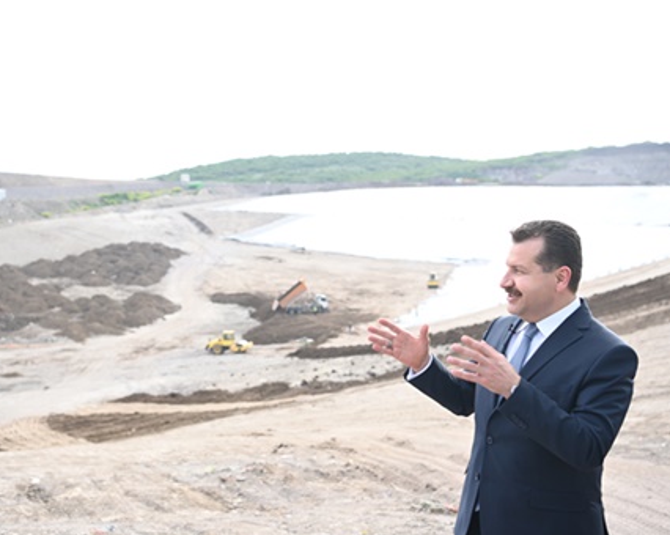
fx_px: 872
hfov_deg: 42.0
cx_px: 301
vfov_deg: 34.1
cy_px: 274
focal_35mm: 44
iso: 100
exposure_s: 1/200
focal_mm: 38
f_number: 3.5
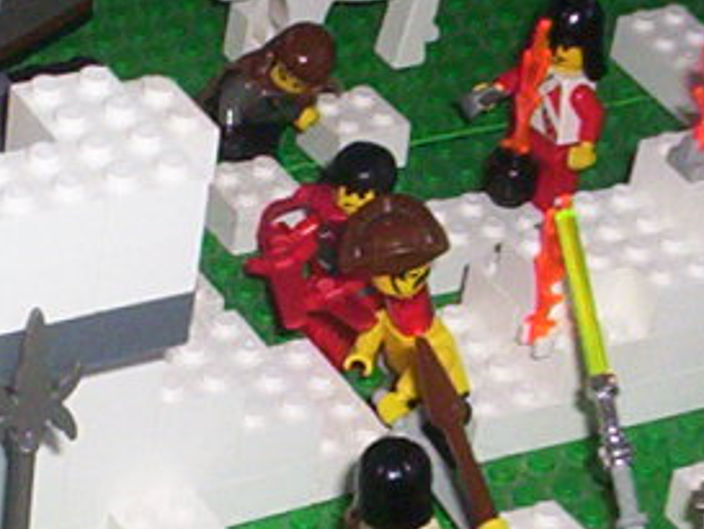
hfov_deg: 11.9
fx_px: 3357
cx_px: 101
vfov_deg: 9.0
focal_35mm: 165
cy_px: 480
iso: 140
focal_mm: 4.99
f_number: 4.5
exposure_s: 1/60
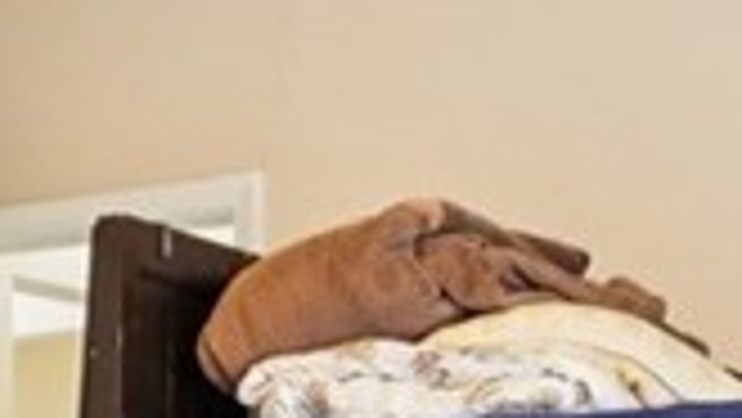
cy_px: 719
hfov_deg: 20.4
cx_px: 198
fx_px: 2047
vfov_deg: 11.0
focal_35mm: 104
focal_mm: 16
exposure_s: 1/2.5
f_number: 8
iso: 400
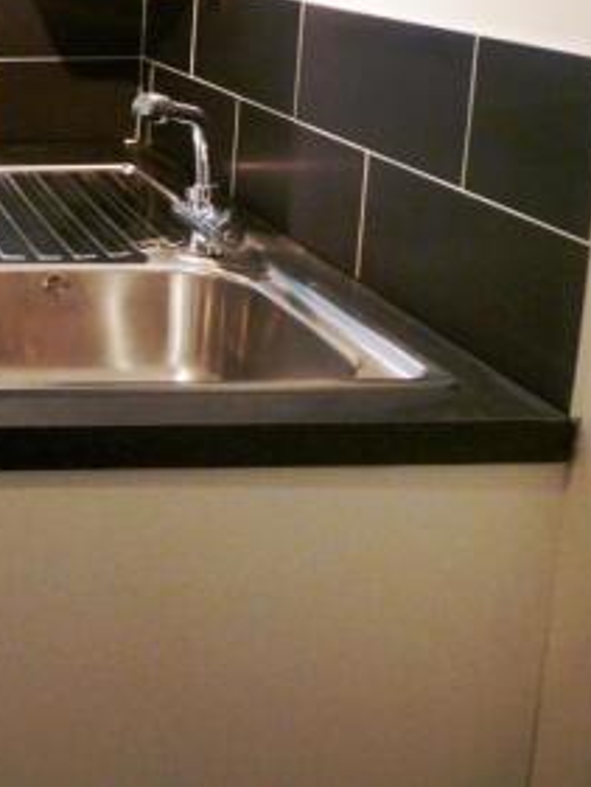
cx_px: -189
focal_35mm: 56
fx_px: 1274
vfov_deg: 33.5
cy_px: 178
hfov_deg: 23.0
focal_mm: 4.8
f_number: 2.8
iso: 200
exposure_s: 1/30
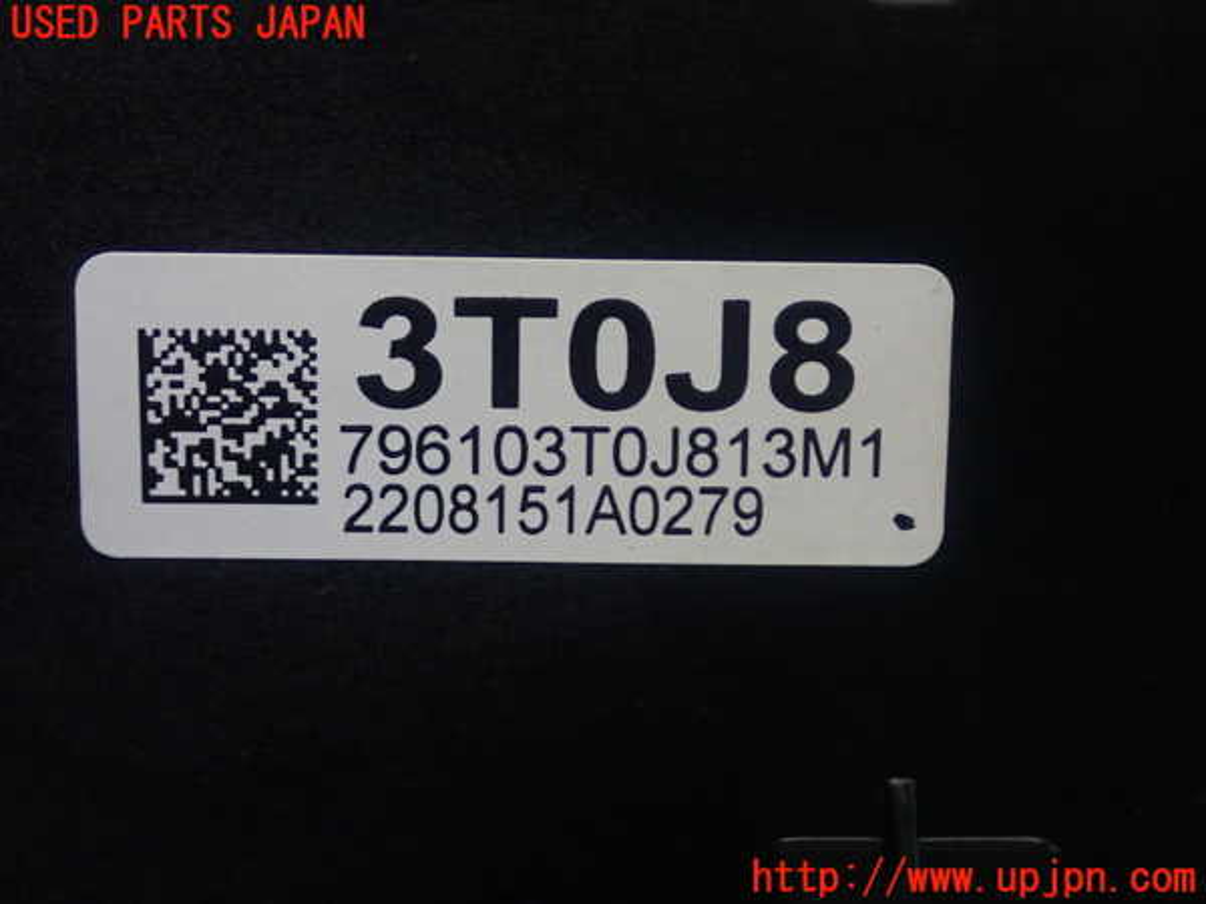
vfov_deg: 19.1
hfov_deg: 25.3
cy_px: 452
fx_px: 2683
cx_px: 603
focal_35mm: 77
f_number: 4.1
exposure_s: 1/80
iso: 640
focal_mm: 13.65
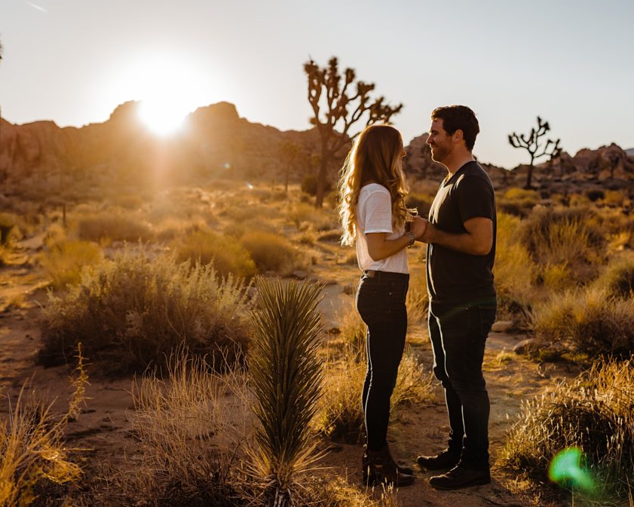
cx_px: 326
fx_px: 751
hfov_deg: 45.8
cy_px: 254
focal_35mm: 40
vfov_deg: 37.3
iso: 100
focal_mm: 35
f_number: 2.8
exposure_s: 1/1600
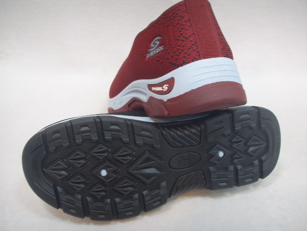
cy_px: 116
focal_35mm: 39
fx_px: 346
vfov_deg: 36.8
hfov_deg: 47.9
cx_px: 154
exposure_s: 1/6
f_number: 3.5
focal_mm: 6.6
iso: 63
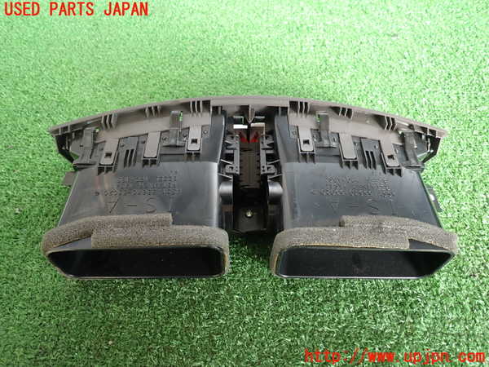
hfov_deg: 69.4
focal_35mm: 25
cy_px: 184
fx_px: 353
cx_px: 244
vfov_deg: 54.9
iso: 160
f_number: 2
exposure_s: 1/60
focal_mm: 4.5
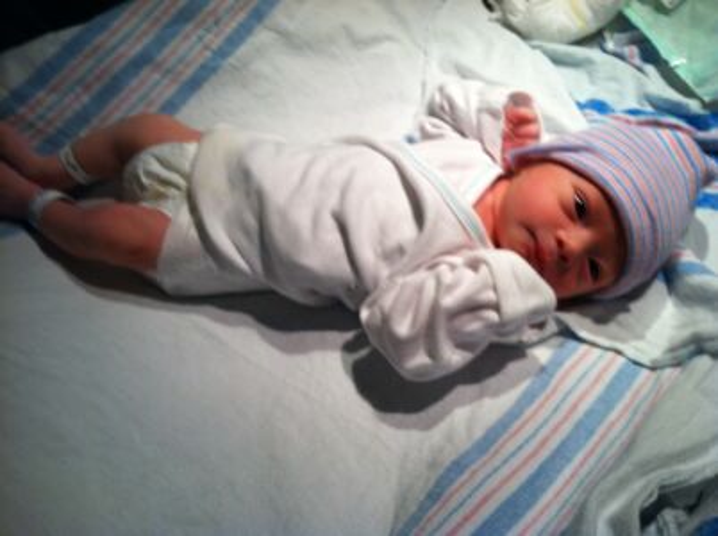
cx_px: 359
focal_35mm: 35
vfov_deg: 40.6
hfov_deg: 52.7
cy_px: 268
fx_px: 725
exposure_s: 1/17
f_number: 2.8
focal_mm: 3.85
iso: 80
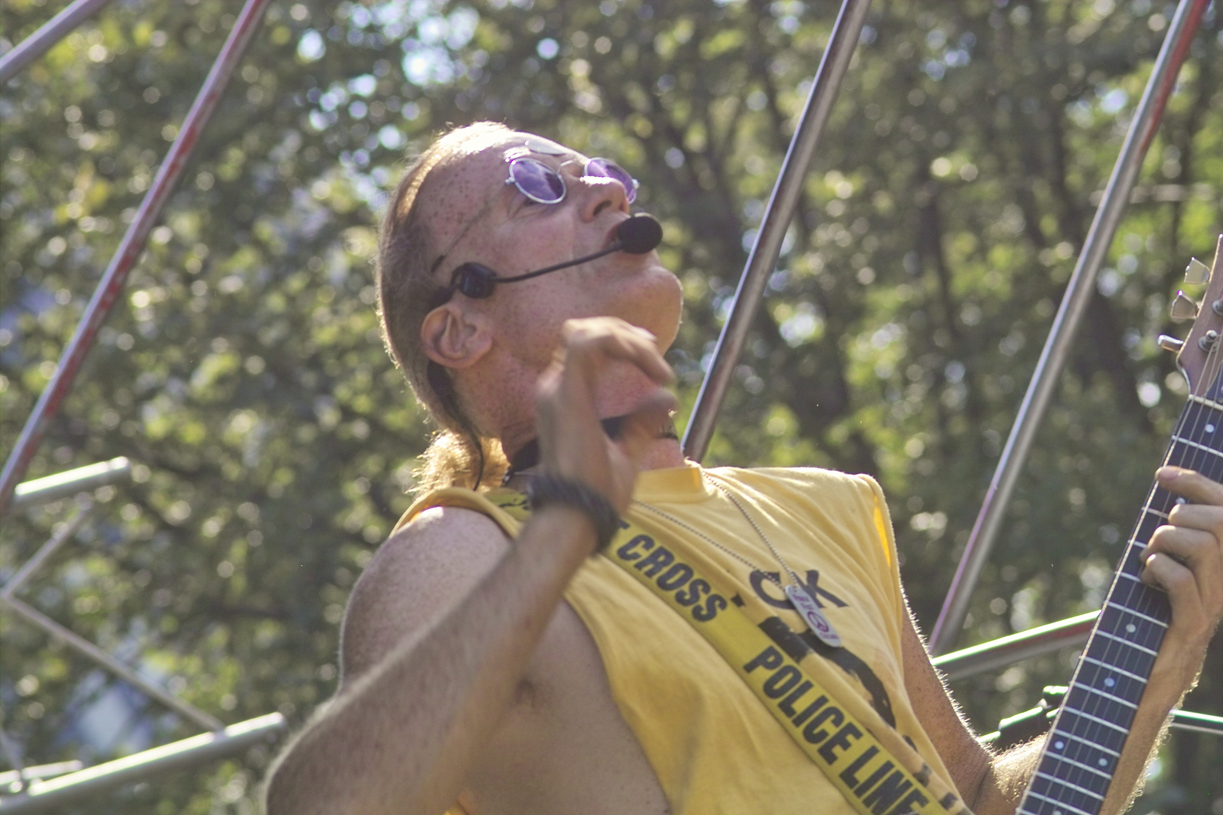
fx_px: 6081
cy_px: 408
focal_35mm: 179
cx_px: 612
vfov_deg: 7.7
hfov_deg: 11.5
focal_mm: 105
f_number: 5.6
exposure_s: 1/350
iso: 200
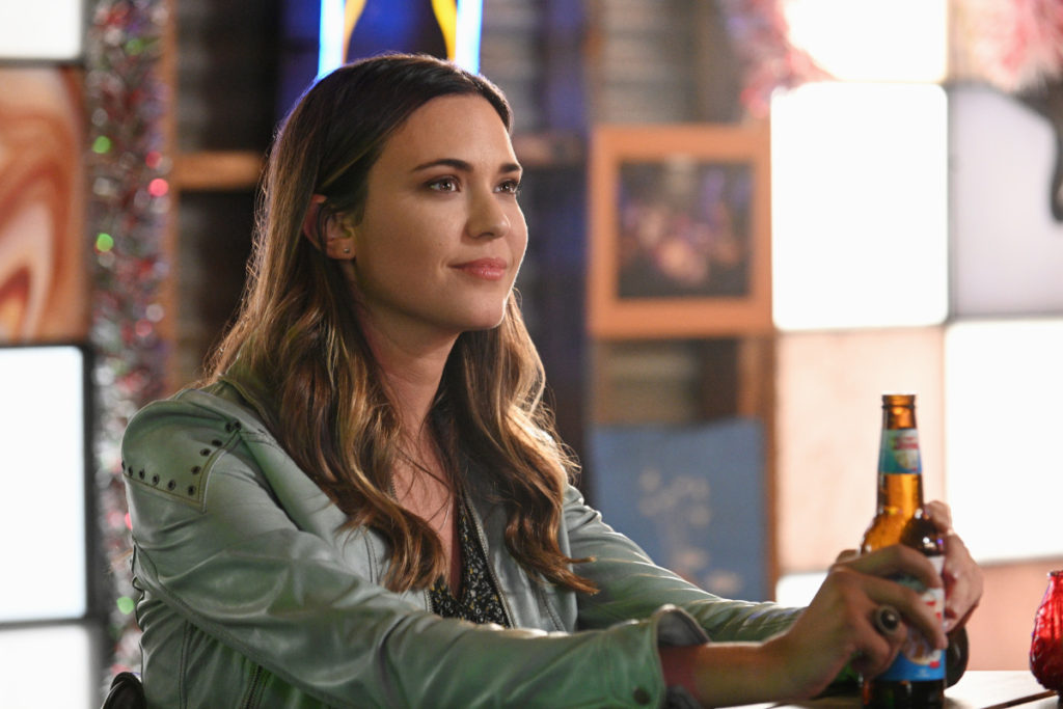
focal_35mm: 155
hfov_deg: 13.2
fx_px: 4577
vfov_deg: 8.9
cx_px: 532
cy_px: 354
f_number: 4
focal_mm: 155
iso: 4000
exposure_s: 1/160
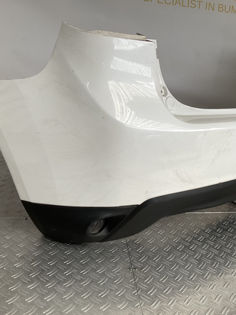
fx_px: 355
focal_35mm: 39
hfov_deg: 36.1
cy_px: 159
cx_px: 171
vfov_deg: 47.9
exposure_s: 1/120
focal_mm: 3
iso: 32
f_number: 1.8
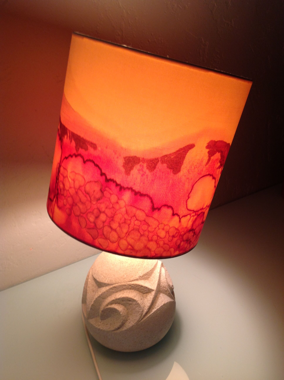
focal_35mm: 35
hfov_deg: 40.6
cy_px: 190
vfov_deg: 52.7
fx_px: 384
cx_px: 142
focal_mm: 4.28
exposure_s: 1/20
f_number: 2.4
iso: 50
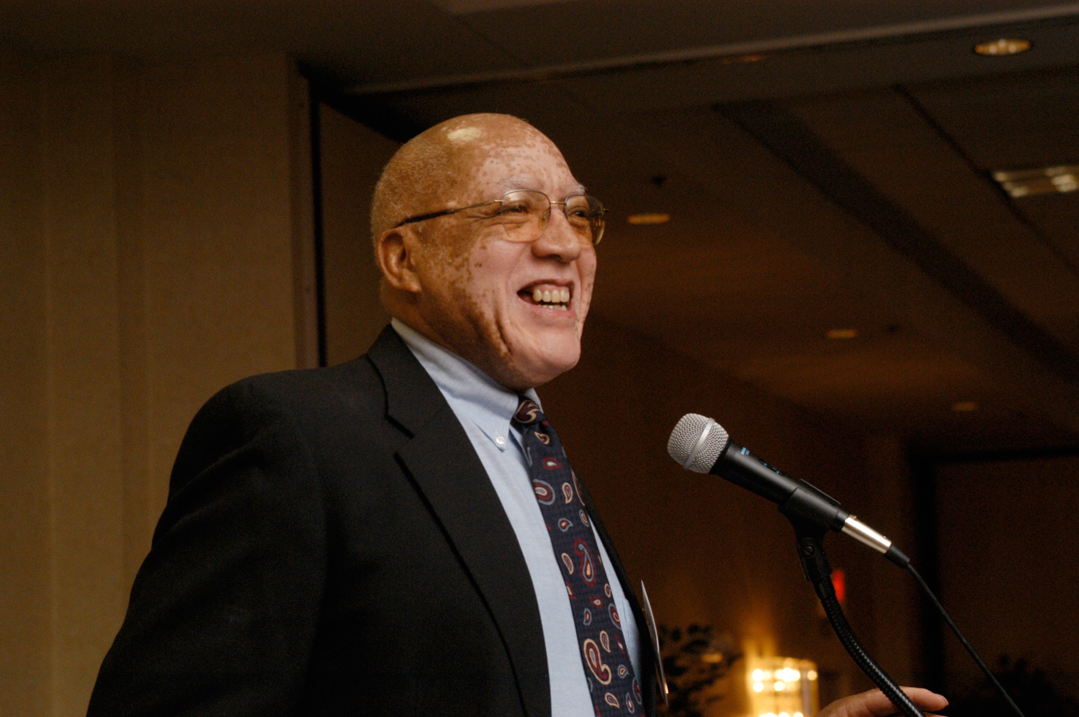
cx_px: 540
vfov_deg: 13.0
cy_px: 358
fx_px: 3144
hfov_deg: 19.5
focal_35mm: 105
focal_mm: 70
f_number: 6.3
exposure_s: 1/60
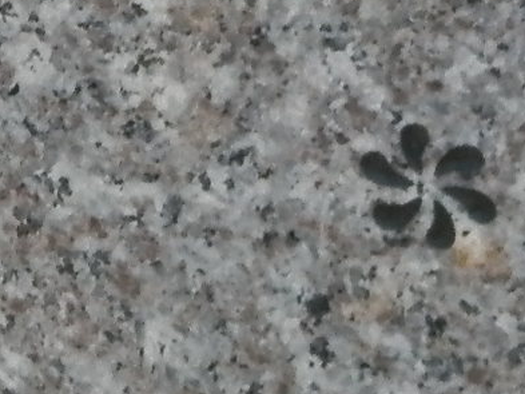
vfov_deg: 2.2
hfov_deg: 2.8
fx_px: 10483
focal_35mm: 691
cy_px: 1
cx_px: 1257
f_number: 4.5
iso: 160
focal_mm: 19
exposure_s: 1/160
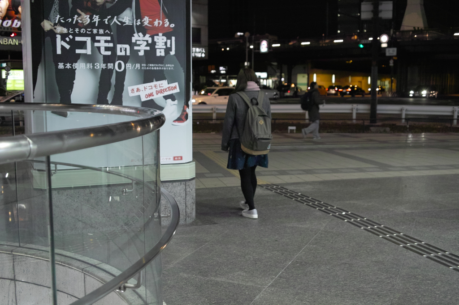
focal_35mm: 41
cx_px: 230
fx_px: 523
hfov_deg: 47.4
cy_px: 152
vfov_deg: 32.6
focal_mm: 24.2
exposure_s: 1/60
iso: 800
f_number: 2.8
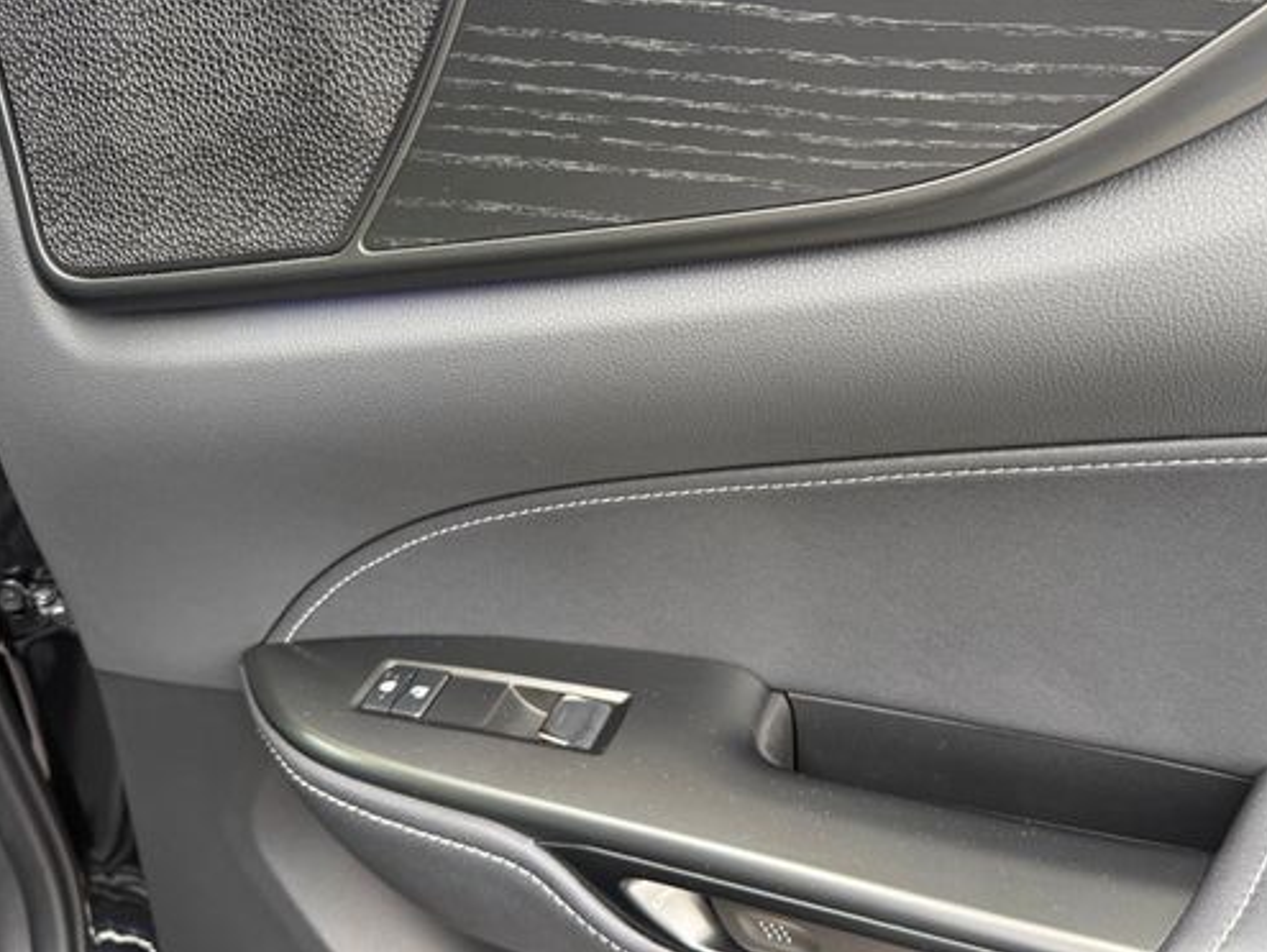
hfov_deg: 57.4
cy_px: 463
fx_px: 1135
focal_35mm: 31
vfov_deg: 45.5
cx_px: 811
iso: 125
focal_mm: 6.76
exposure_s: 1/121
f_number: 1.78
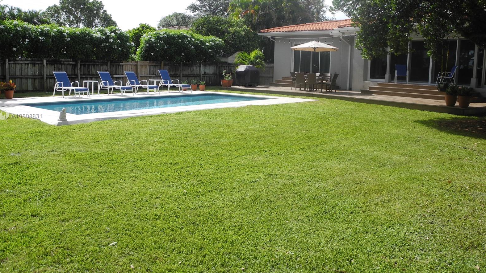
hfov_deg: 62.6
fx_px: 400
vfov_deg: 37.7
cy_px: 116
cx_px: 240
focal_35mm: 31
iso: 100
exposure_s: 1/968
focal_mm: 6
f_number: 3.2
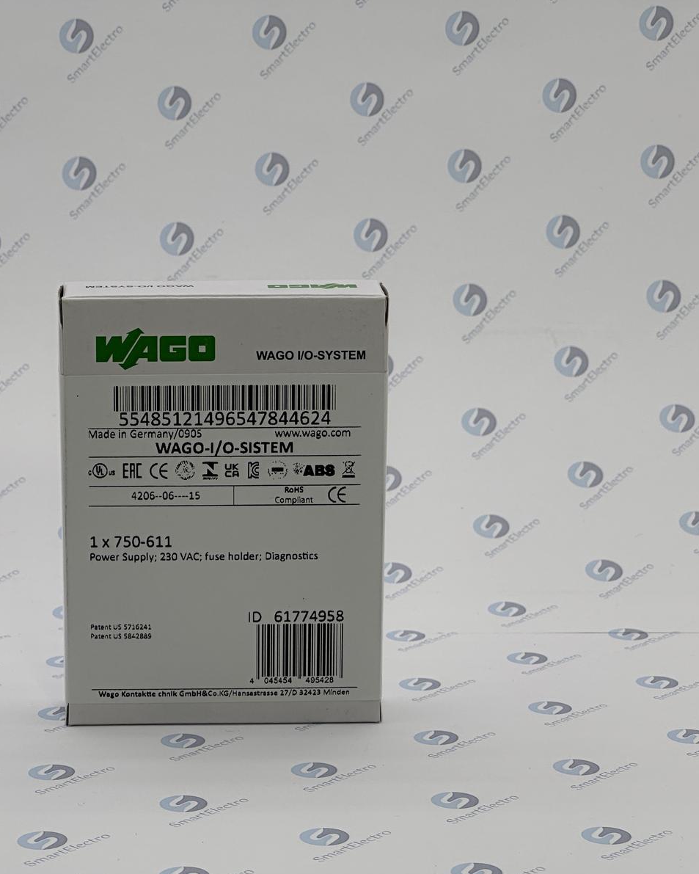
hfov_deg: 15.2
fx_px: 2611
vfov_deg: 19.0
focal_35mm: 101
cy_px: 439
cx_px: 233
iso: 32
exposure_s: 1/271
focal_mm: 9
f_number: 2.8
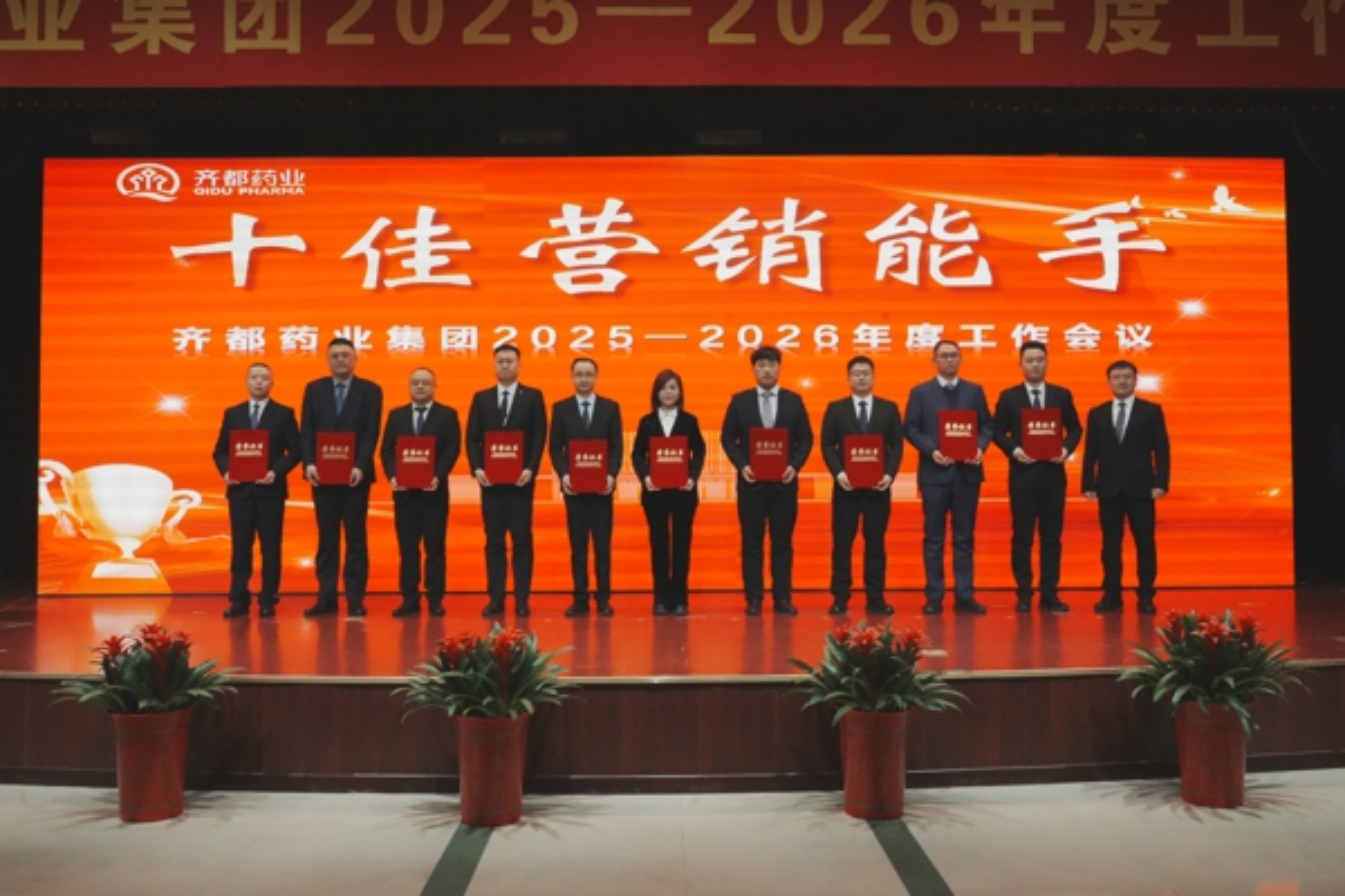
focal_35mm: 31
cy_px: 448
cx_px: 672
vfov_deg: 42.3
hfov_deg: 60.3
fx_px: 1158
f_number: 16
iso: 12800
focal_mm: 31
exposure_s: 1/320
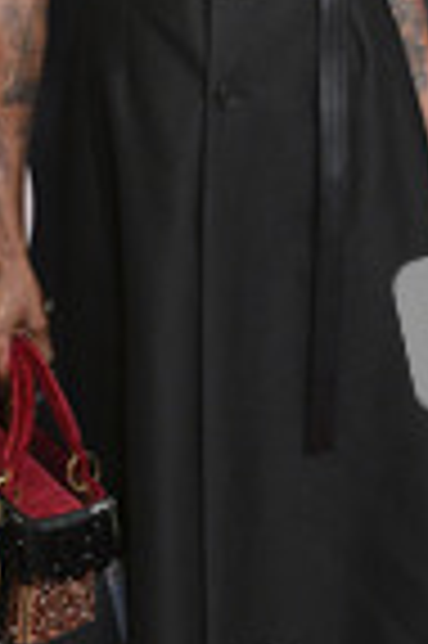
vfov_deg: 12.4
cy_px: 81
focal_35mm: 165
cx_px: 216
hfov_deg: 8.3
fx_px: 2949
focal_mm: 59
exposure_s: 1/250
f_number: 5.6
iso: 4000
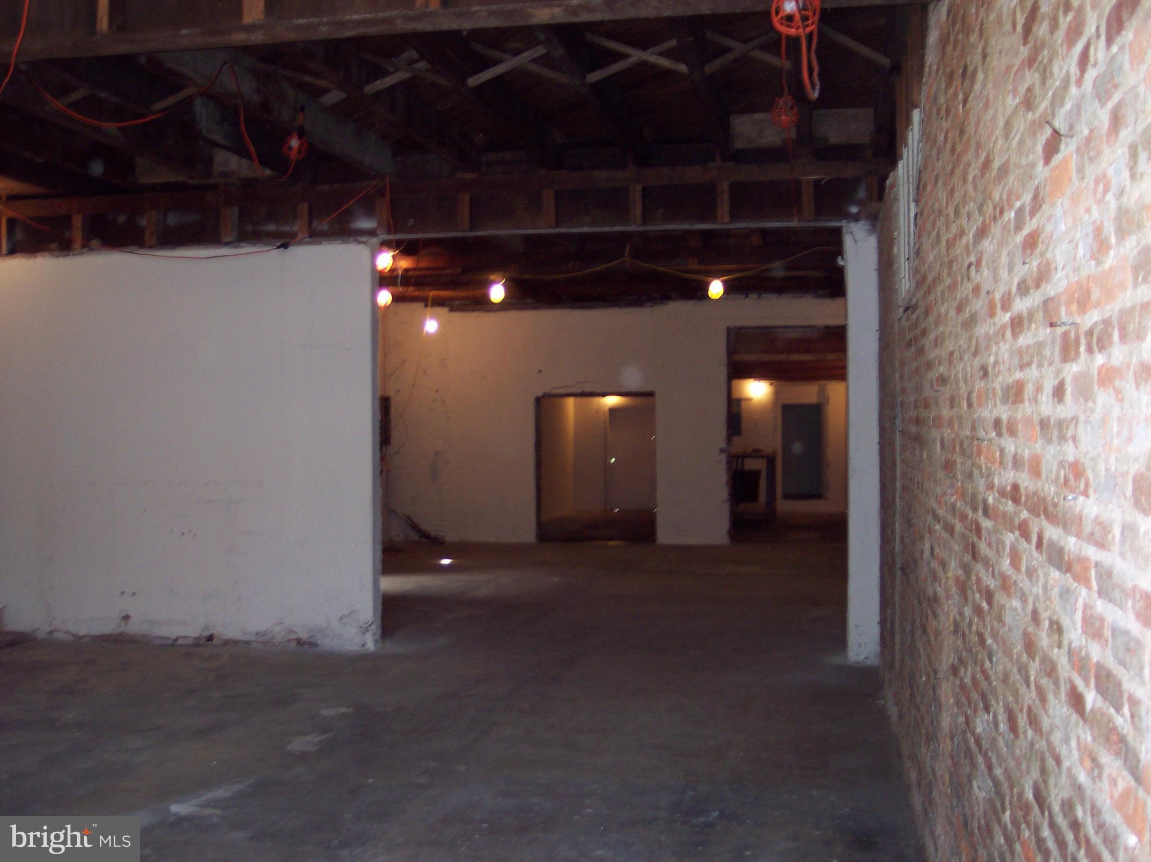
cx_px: 576
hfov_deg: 49.0
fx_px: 1263
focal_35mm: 38
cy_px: 431
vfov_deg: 37.7
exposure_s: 1/30
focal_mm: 8
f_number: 2.8
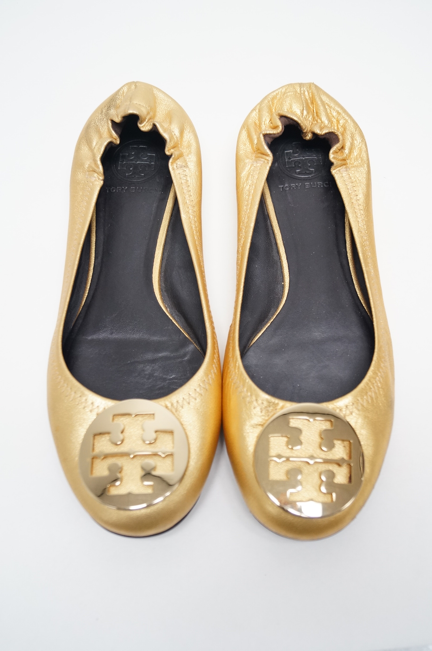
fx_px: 650
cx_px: 216
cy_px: 326
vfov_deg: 53.2
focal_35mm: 36
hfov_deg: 36.8
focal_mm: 24
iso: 640
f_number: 4
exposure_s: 1/60
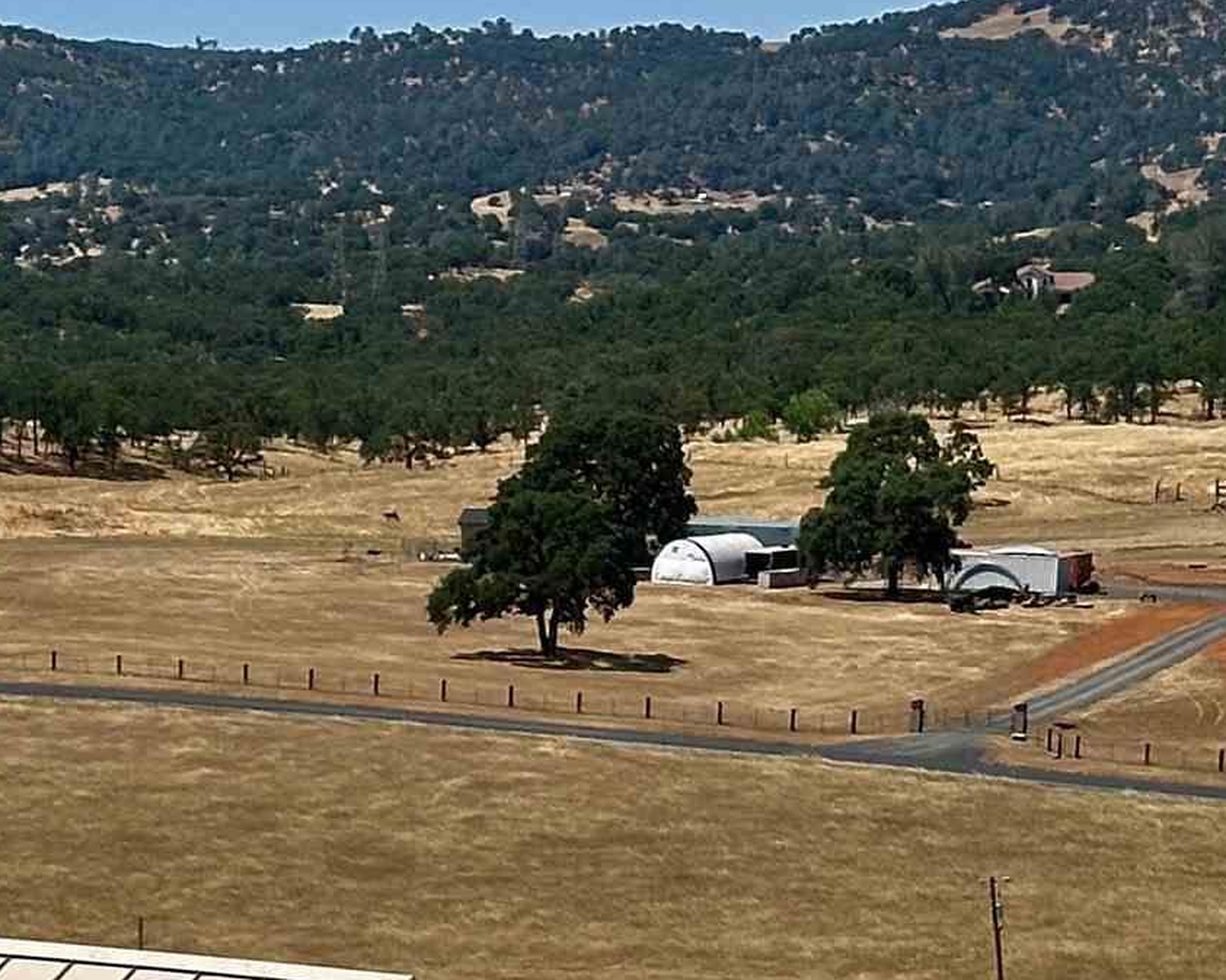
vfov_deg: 8.8
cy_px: 1506
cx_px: -482
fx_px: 6203
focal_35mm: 171
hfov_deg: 11.0
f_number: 1.78
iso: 64
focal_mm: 6.86
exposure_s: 1/7634
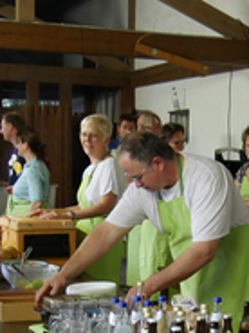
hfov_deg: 16.0
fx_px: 876
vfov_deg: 20.8
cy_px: 340
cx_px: 227
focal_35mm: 91
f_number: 3.5
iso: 1250
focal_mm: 14
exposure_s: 1/60
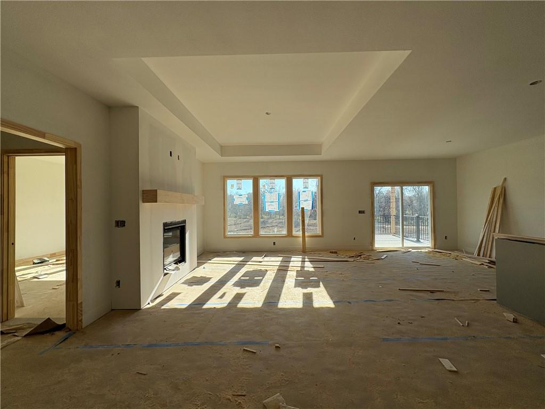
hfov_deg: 102.1
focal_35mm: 14
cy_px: 204
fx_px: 220
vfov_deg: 85.7
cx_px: 272
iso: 40
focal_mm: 2.22
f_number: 2.2
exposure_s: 1/831
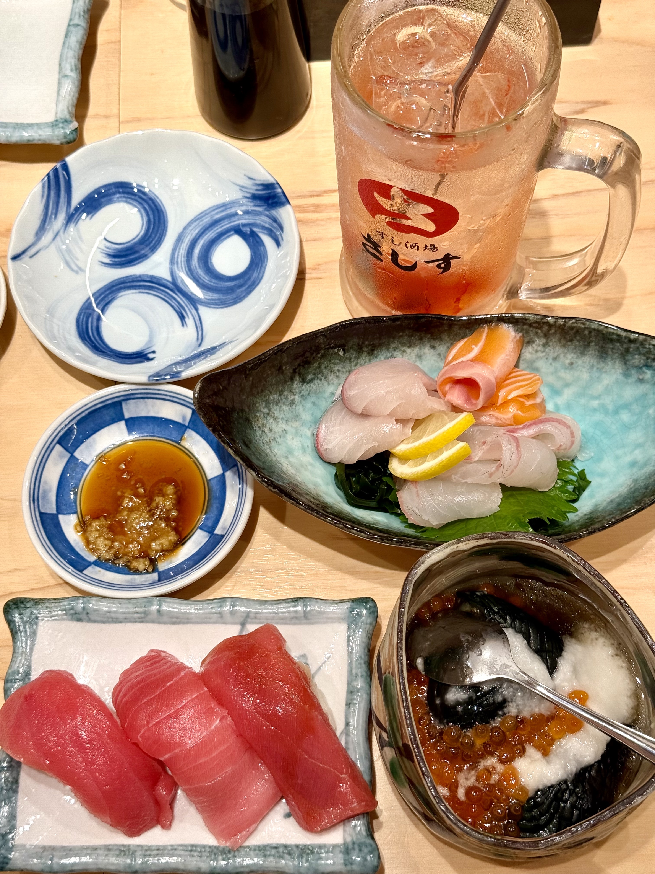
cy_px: 437
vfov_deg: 39.7
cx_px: 328
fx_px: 1211
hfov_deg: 30.3
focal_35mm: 48
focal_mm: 6.76
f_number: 1.78
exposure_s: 1/135
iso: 64
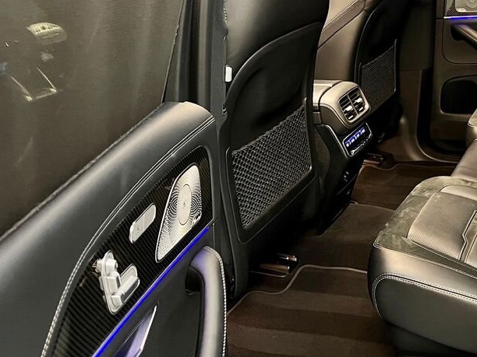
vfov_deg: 28.5
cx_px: 465
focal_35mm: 51
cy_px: 134
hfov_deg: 34.5
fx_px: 703
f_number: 1.5
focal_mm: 5.7
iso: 200
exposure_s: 1/50
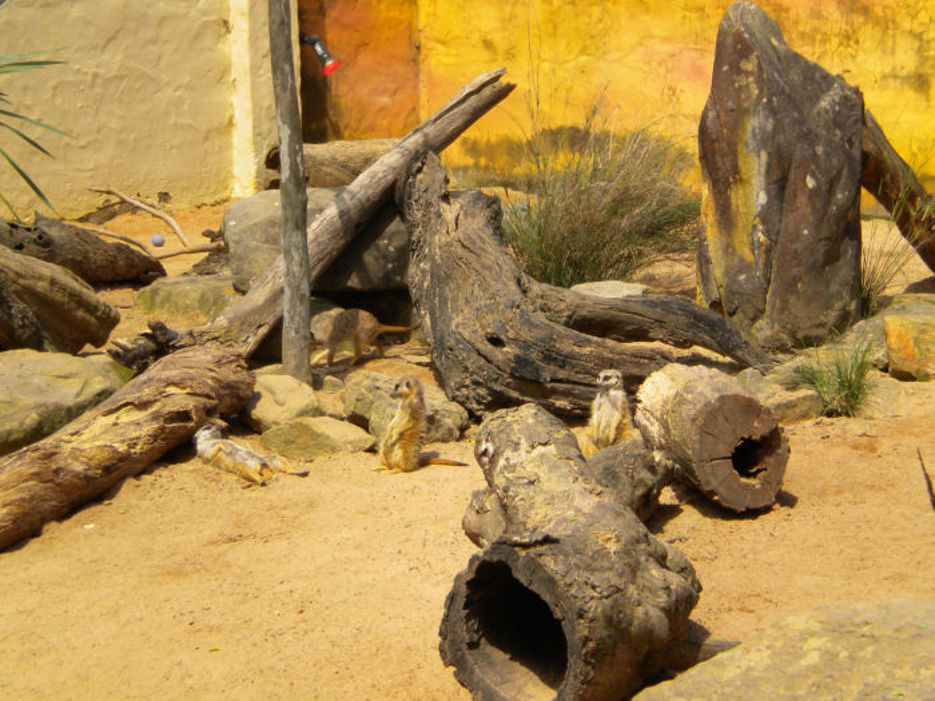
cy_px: 350
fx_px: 2836
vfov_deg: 14.1
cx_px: 468
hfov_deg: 18.7
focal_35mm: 105
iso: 80
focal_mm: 18.9
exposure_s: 1/147
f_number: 8.5
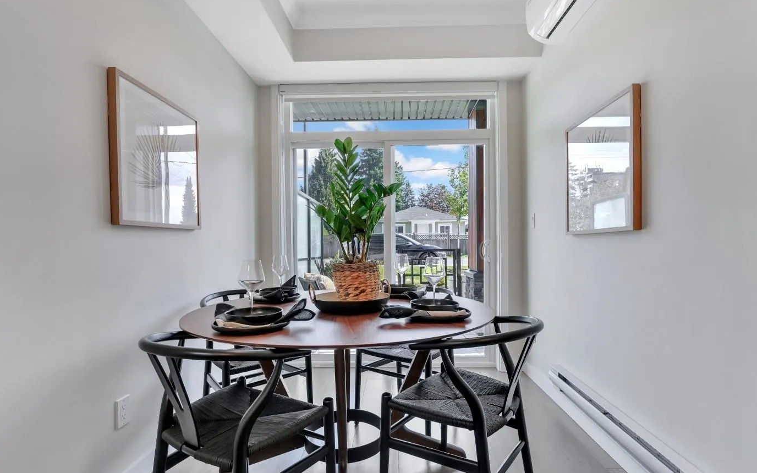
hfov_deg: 91.1
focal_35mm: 18
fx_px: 371
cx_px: 387
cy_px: 246
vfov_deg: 65.0
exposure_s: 1/60
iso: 400
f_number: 8
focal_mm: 15
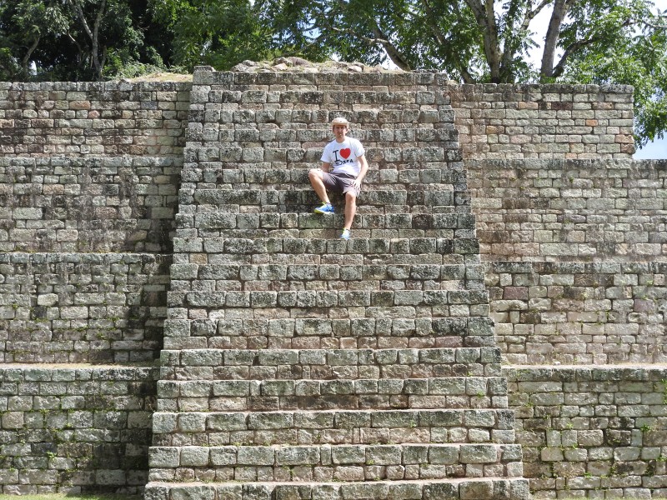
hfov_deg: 29.8
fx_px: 1252
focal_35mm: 65
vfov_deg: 22.6
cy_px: 250
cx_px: 334
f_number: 4.2
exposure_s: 1/400
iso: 100
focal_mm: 11.6
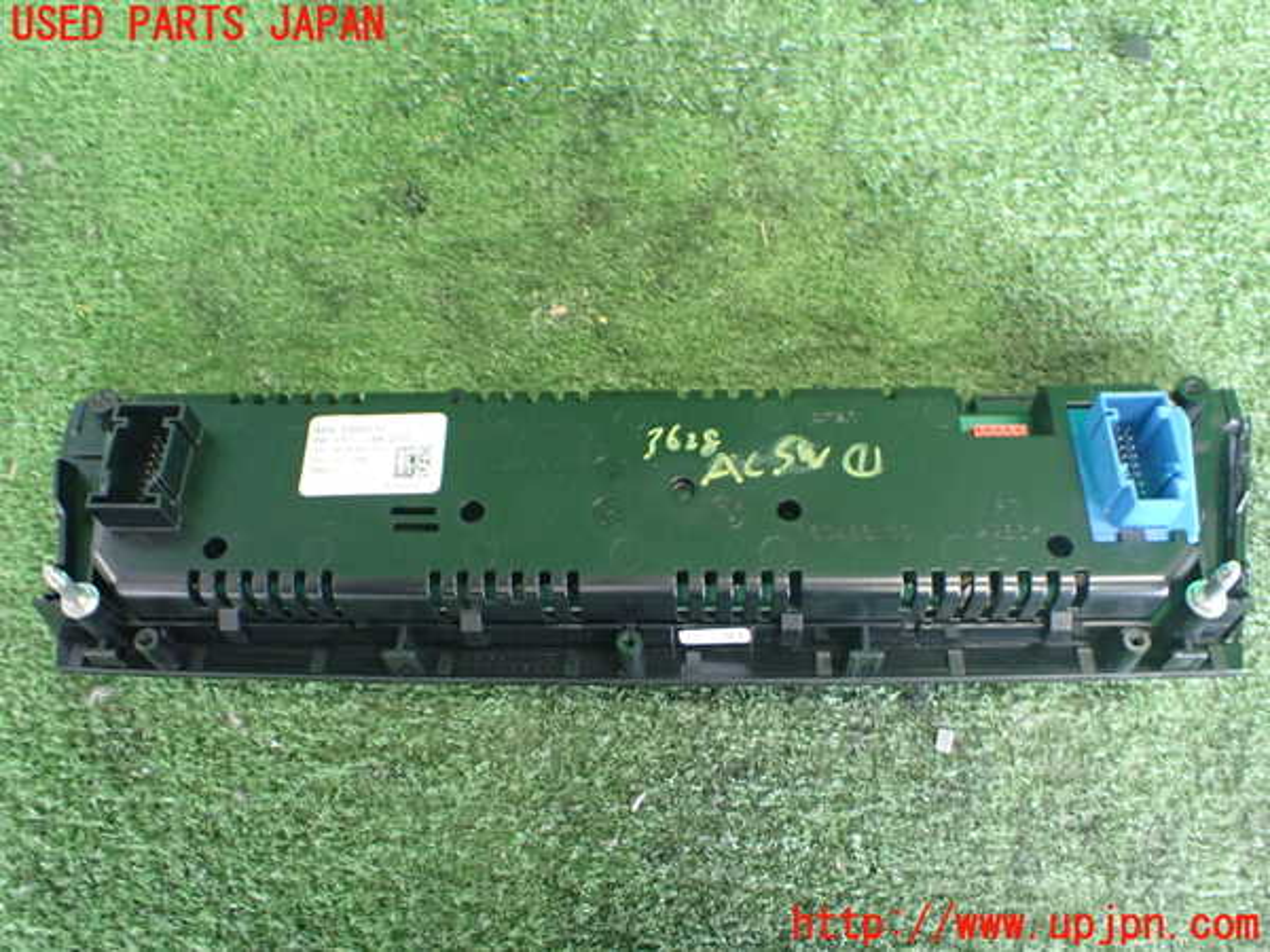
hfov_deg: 60.0
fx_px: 1101
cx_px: 635
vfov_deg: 46.8
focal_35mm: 30
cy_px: 476
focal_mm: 5.4
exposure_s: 1/40
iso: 800
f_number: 2.3
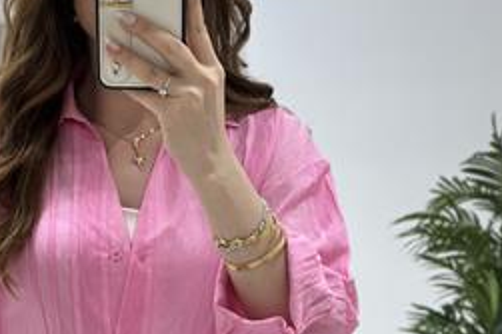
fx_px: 1477
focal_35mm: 106
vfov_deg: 12.8
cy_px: 291
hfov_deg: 19.1
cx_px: 122
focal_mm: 6.86
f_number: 1.78
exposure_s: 1/207
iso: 80
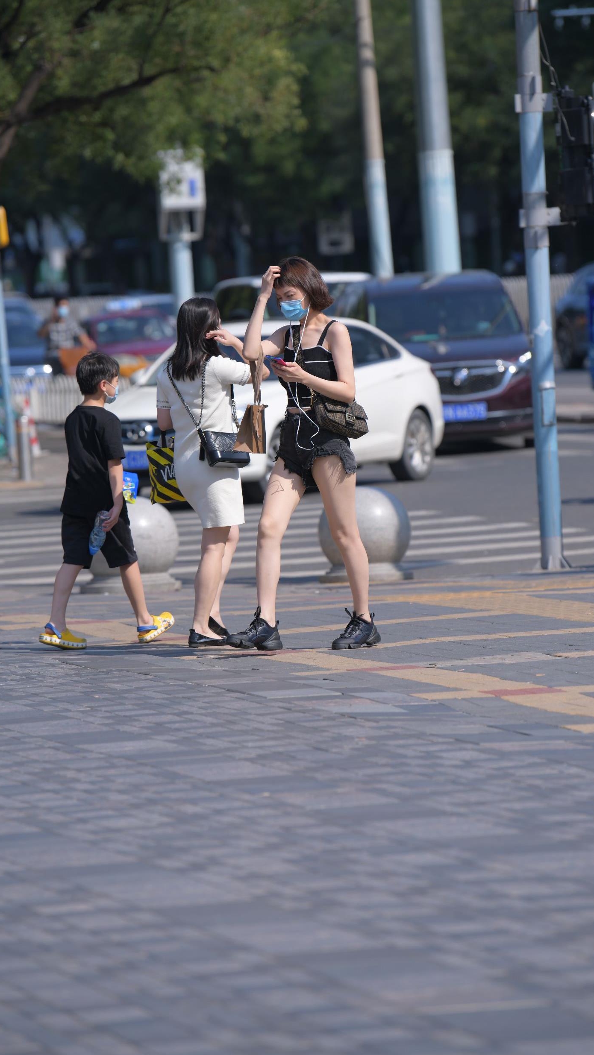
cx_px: 324
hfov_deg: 5.8
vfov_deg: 10.3
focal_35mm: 210
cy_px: 528
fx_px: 5878
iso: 90
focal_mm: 200
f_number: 4
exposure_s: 1/1000
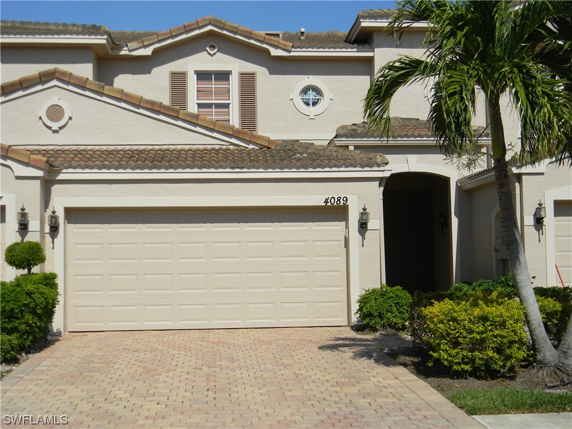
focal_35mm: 47
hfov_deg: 40.4
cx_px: 286
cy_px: 214
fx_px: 777
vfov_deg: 30.9
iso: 80
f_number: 7.8
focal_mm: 8.6
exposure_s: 1/500
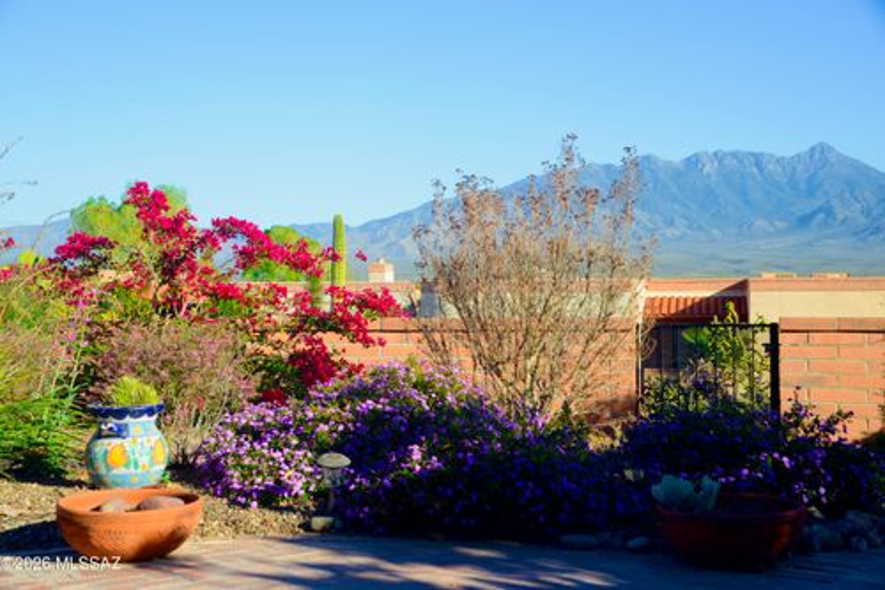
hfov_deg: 36.3
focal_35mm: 55
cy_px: 295
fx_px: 1352
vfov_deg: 24.6
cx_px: 442
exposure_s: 1/125
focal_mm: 55
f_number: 16
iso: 200
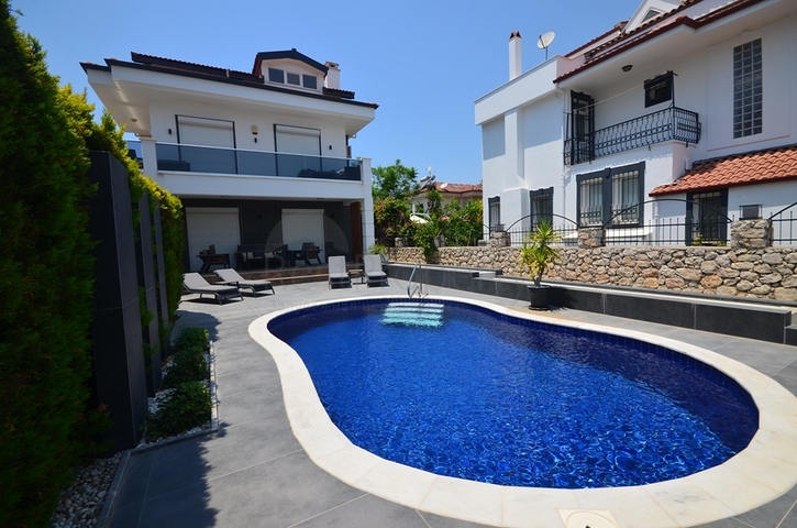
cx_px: 398
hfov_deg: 100.5
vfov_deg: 77.1
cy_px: 264
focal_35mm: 15
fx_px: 331
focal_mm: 10
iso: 200
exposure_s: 1/400
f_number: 11
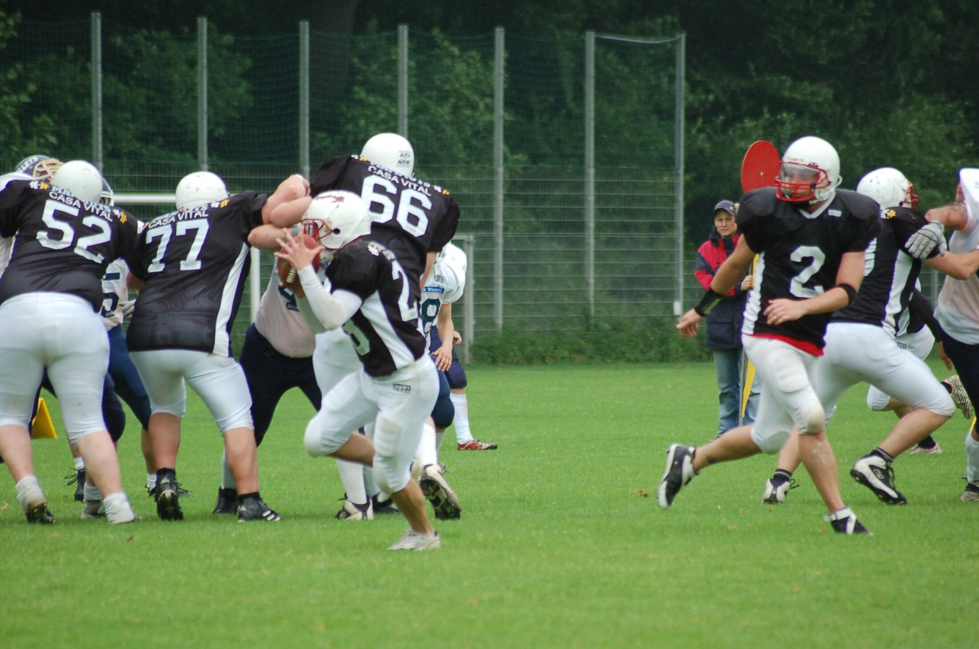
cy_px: 324
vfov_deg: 4.1
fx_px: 8957
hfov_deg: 6.3
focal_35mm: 330
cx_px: 490
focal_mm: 220
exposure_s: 1/800
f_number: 5.3
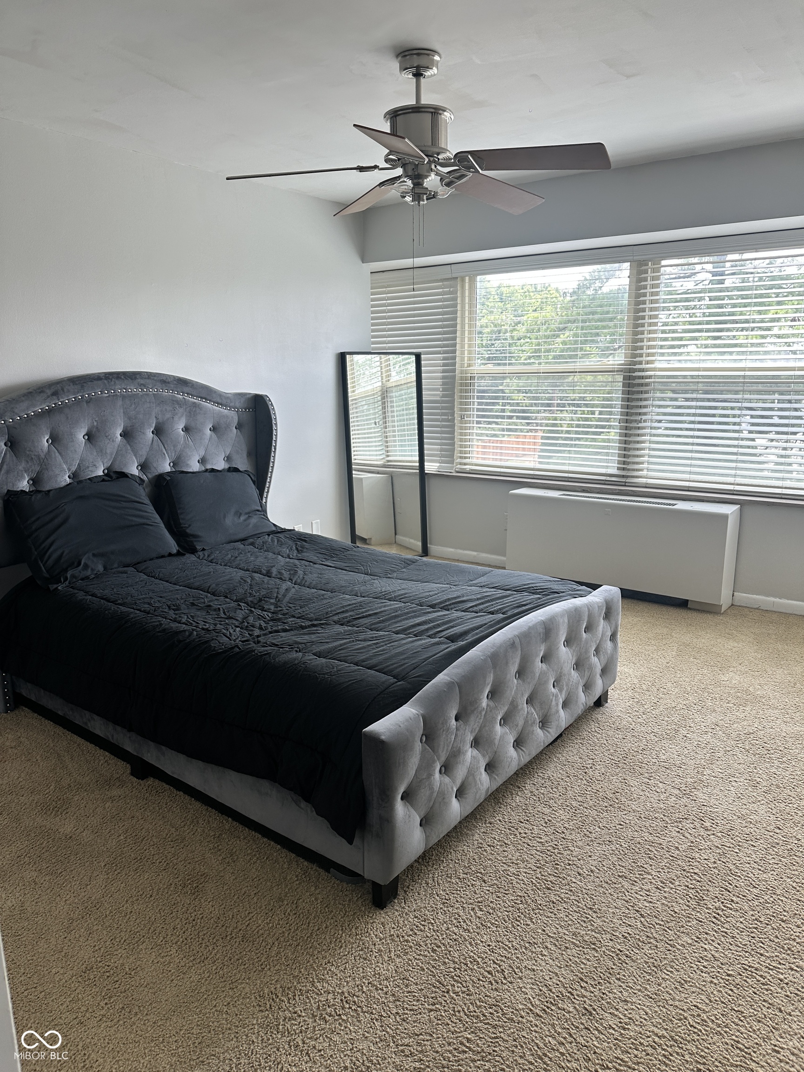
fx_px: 743
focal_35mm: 24
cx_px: 402
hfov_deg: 56.8
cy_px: 536
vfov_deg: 71.6
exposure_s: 1/146
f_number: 1.78
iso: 64
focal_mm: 6.86
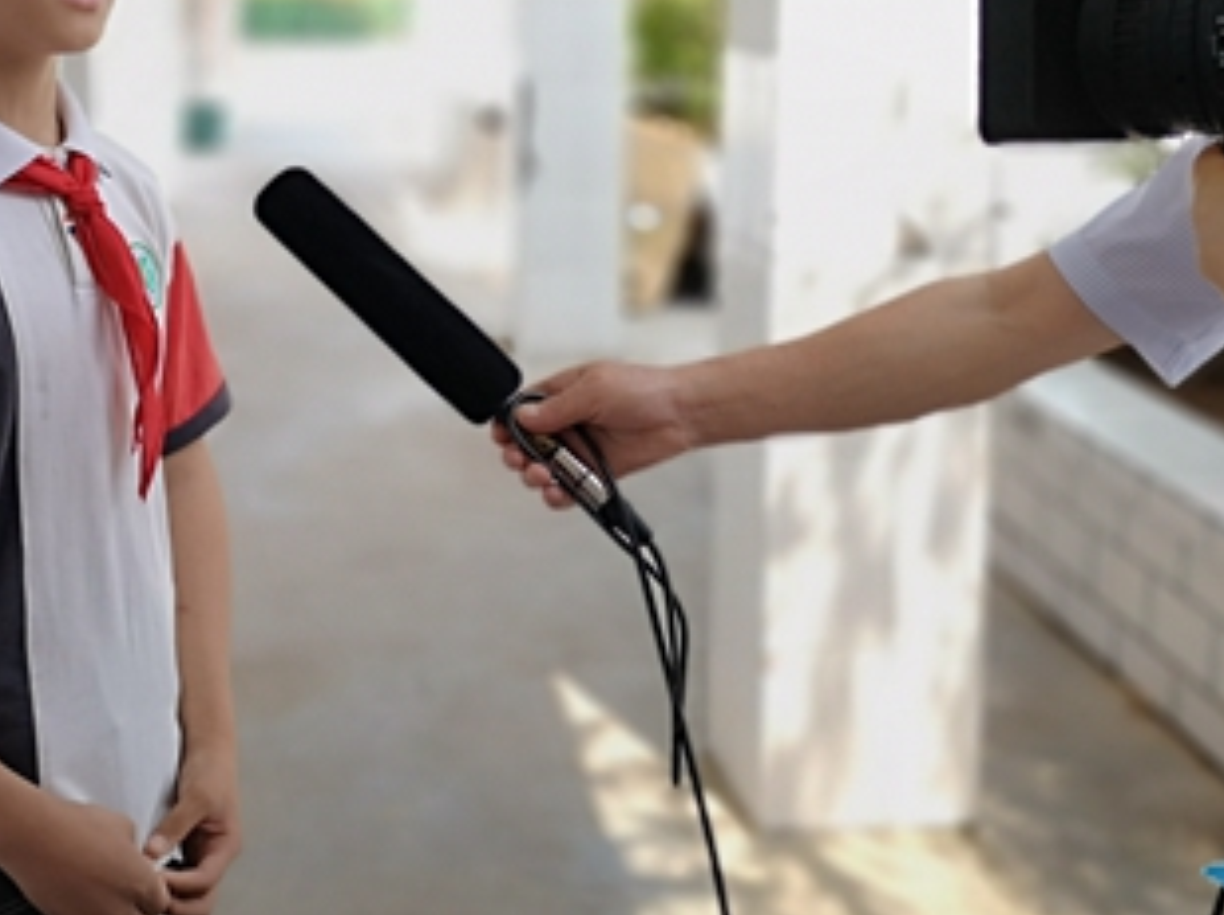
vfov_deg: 25.6
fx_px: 1978
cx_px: 709
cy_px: 194
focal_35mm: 56
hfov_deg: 34.3
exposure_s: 1/359
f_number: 1.8
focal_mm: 3.95
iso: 50
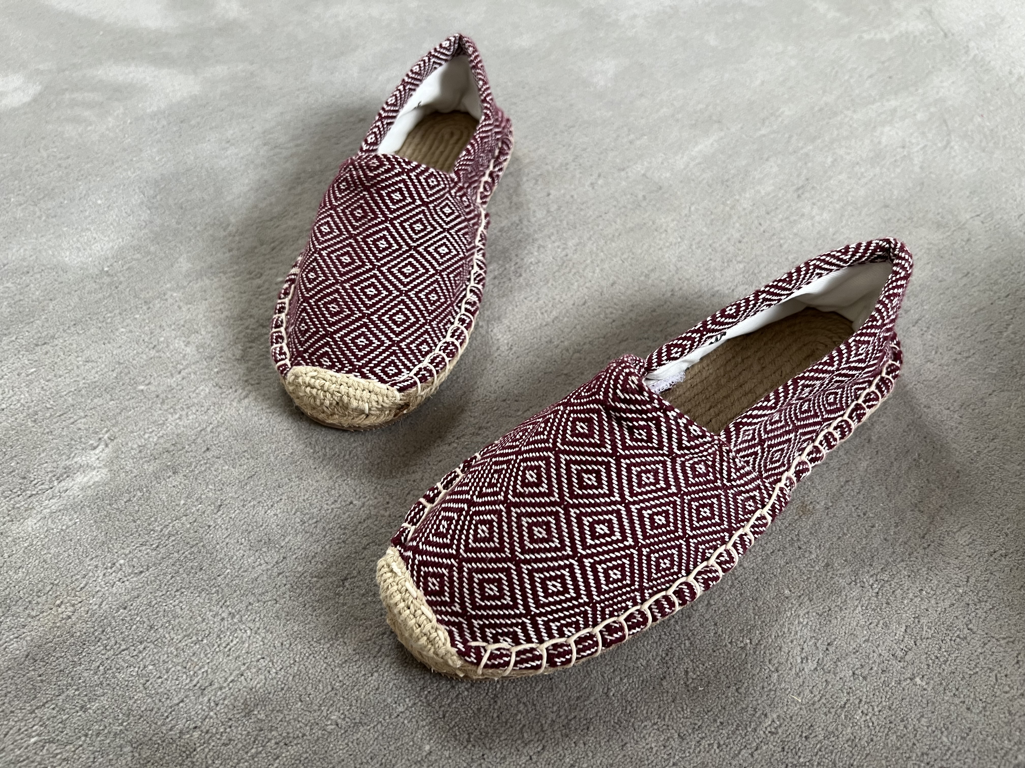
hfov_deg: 67.3
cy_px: 384
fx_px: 770
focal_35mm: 26
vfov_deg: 53.1
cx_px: 512
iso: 125
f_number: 1.5
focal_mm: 5.7
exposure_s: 1/98
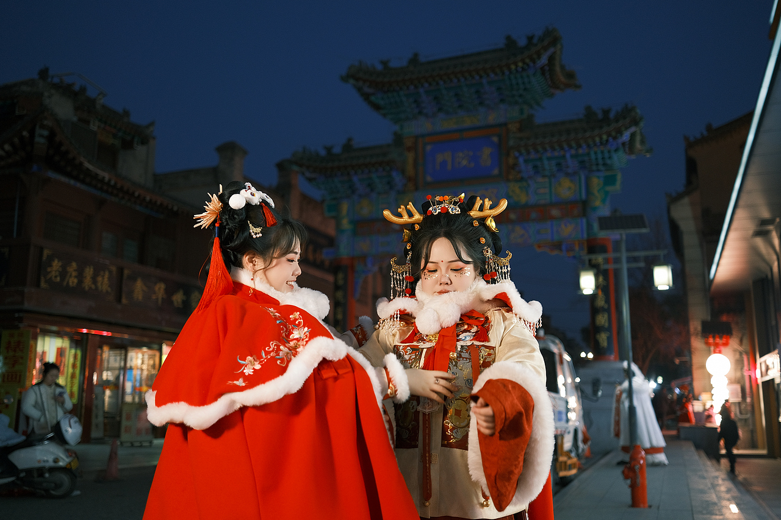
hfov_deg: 54.4
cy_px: 260
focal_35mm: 35
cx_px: 390
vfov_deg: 37.8
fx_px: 759
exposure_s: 1/125
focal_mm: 23
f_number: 1.4
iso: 500
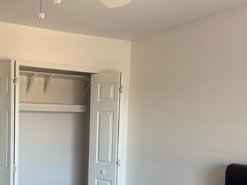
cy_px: 143
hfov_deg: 40.9
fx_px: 321
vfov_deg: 31.5
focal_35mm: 45
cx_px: 63
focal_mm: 6.76
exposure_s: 1/120
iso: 160
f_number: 1.78
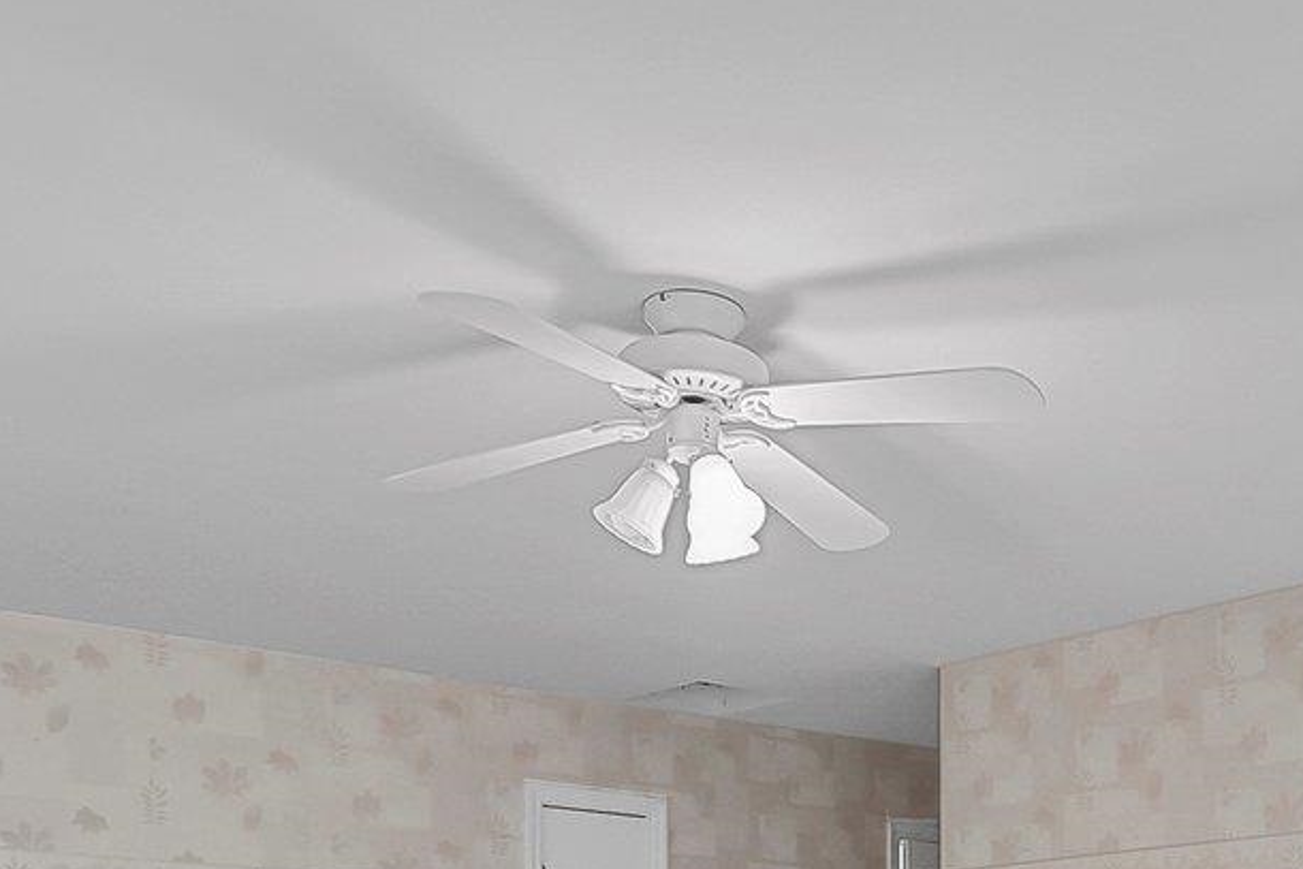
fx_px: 1701
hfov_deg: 39.8
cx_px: 1087
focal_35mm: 47
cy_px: 1073
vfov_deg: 25.4
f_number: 4.5
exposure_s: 1/125
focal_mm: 14
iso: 800
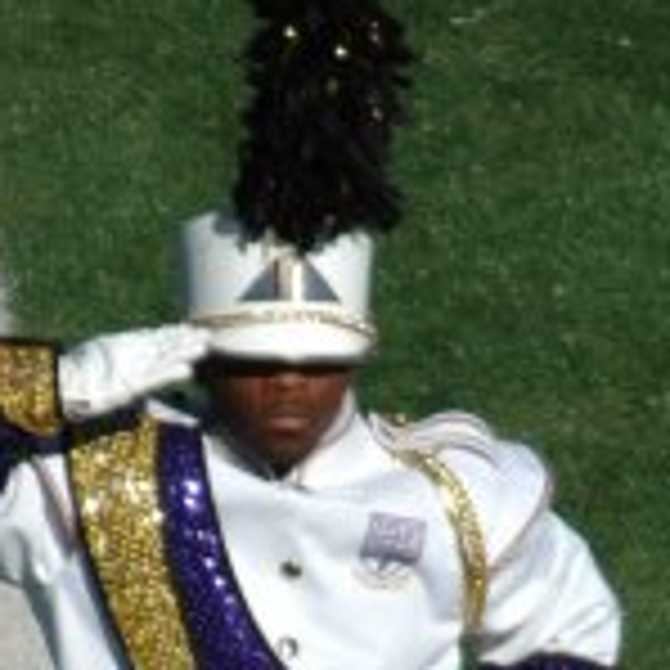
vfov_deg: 0.9
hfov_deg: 0.9
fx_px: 45066
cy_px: 899
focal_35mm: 2058
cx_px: 232
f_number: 5.6
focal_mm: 400
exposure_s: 1/1250
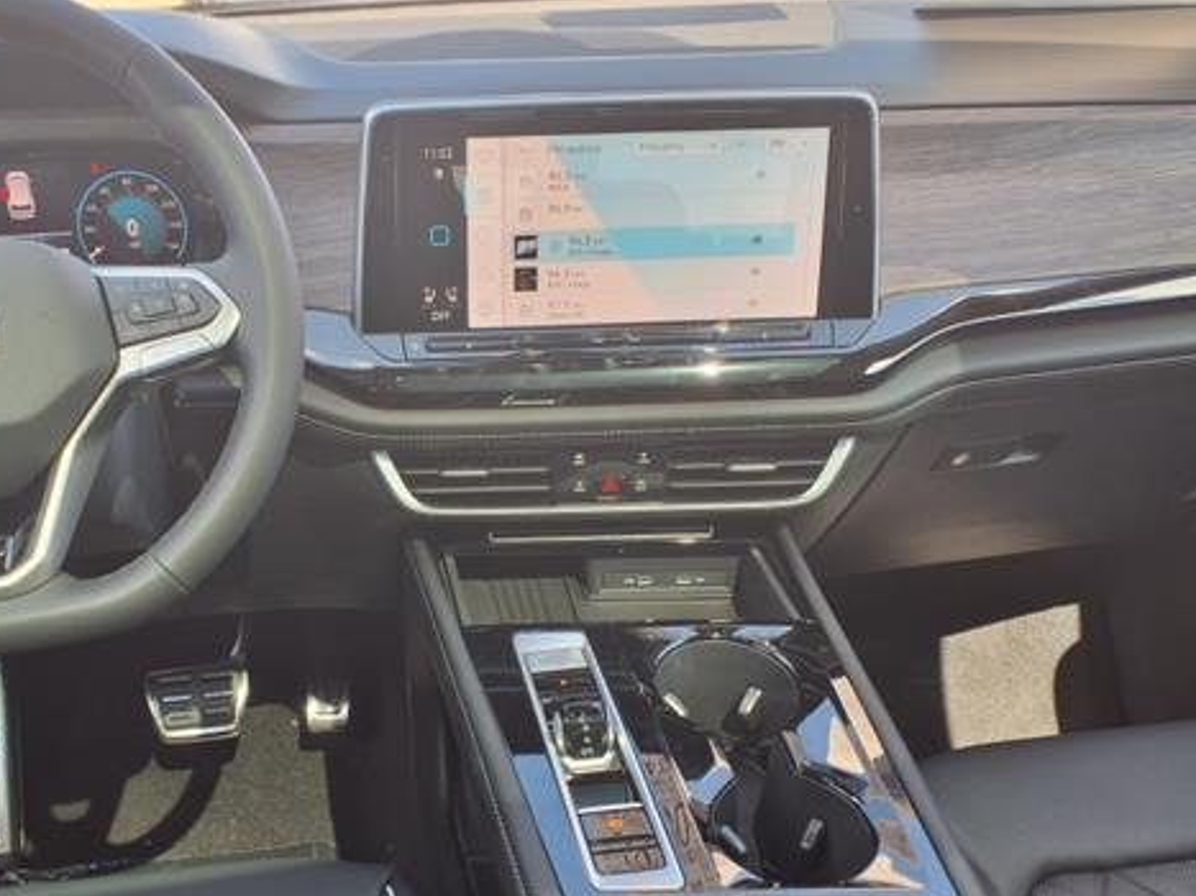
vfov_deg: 38.3
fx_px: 1278
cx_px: 417
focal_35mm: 37
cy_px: 573
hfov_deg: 49.4
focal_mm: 3.58
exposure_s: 1/120
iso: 40
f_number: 1.9
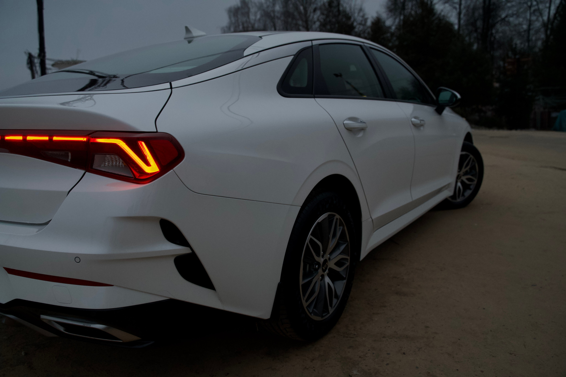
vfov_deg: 43.6
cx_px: 283
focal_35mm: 30
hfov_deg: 61.9
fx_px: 472
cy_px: 188
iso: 3200
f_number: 4.5
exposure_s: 1/125
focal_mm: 30
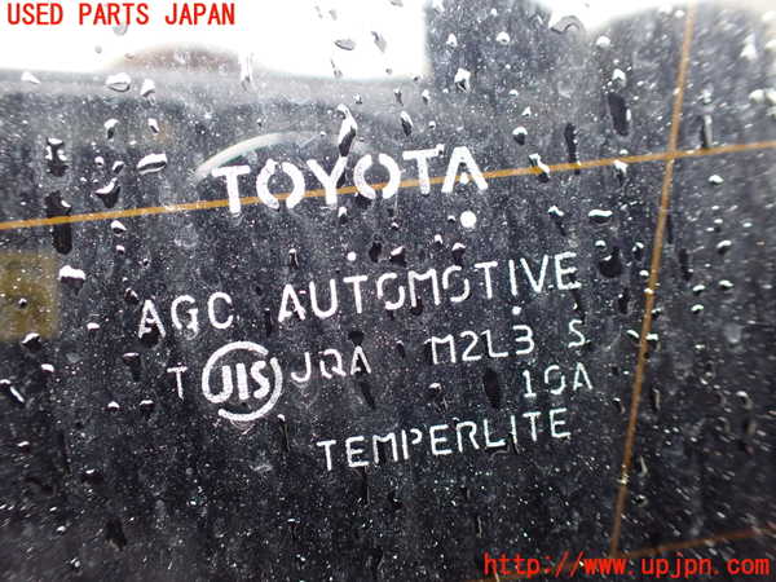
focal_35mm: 30
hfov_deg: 60.0
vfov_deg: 46.8
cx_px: 388
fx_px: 673
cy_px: 291
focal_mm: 5.4
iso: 800
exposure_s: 1/125
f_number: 2.3
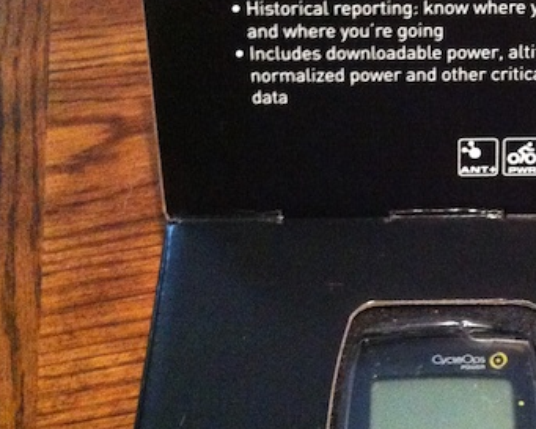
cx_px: 443
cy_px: 222
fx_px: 1269
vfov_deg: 19.2
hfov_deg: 23.4
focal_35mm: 80
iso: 1000
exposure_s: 1/15
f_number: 2.8
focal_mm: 3.85
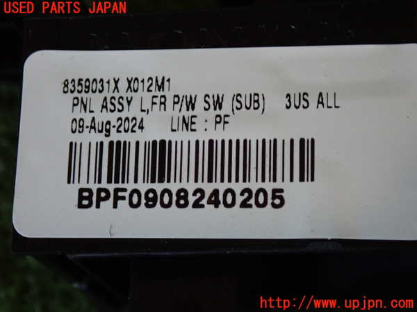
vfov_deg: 14.8
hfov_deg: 19.6
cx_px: 208
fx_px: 1205
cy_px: 156
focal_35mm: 100
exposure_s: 1/100
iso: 640
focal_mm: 18
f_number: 4.9
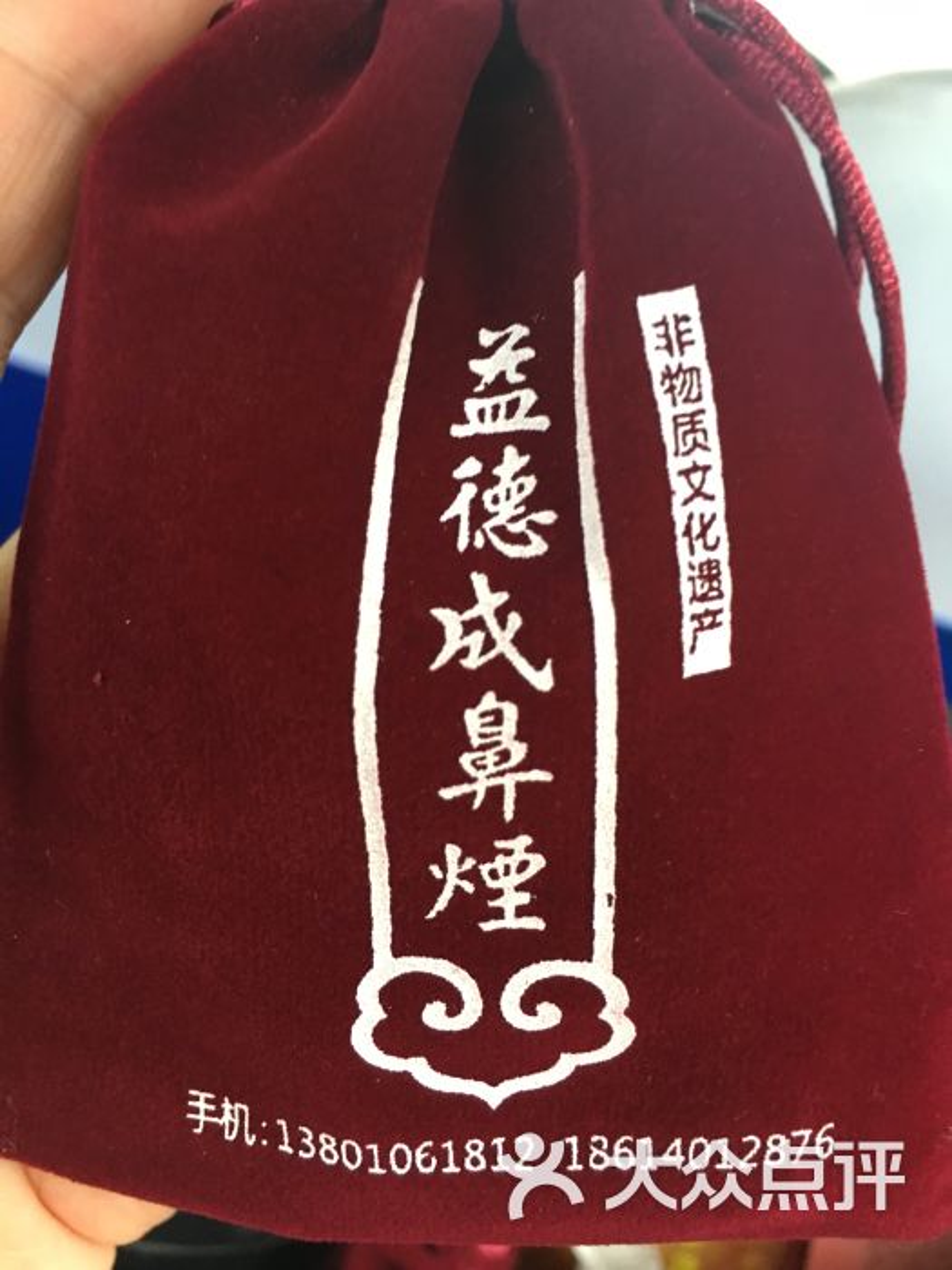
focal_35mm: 29
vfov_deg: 61.7
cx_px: 476
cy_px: 635
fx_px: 1063
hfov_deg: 48.2
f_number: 2.2
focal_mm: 4.15
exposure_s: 1/33
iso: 125
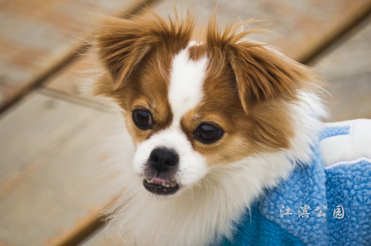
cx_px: 186
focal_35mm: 750
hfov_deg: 2.8
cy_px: 123
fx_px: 7723
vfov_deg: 1.8
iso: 320
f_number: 8
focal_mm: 500
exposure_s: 1/500
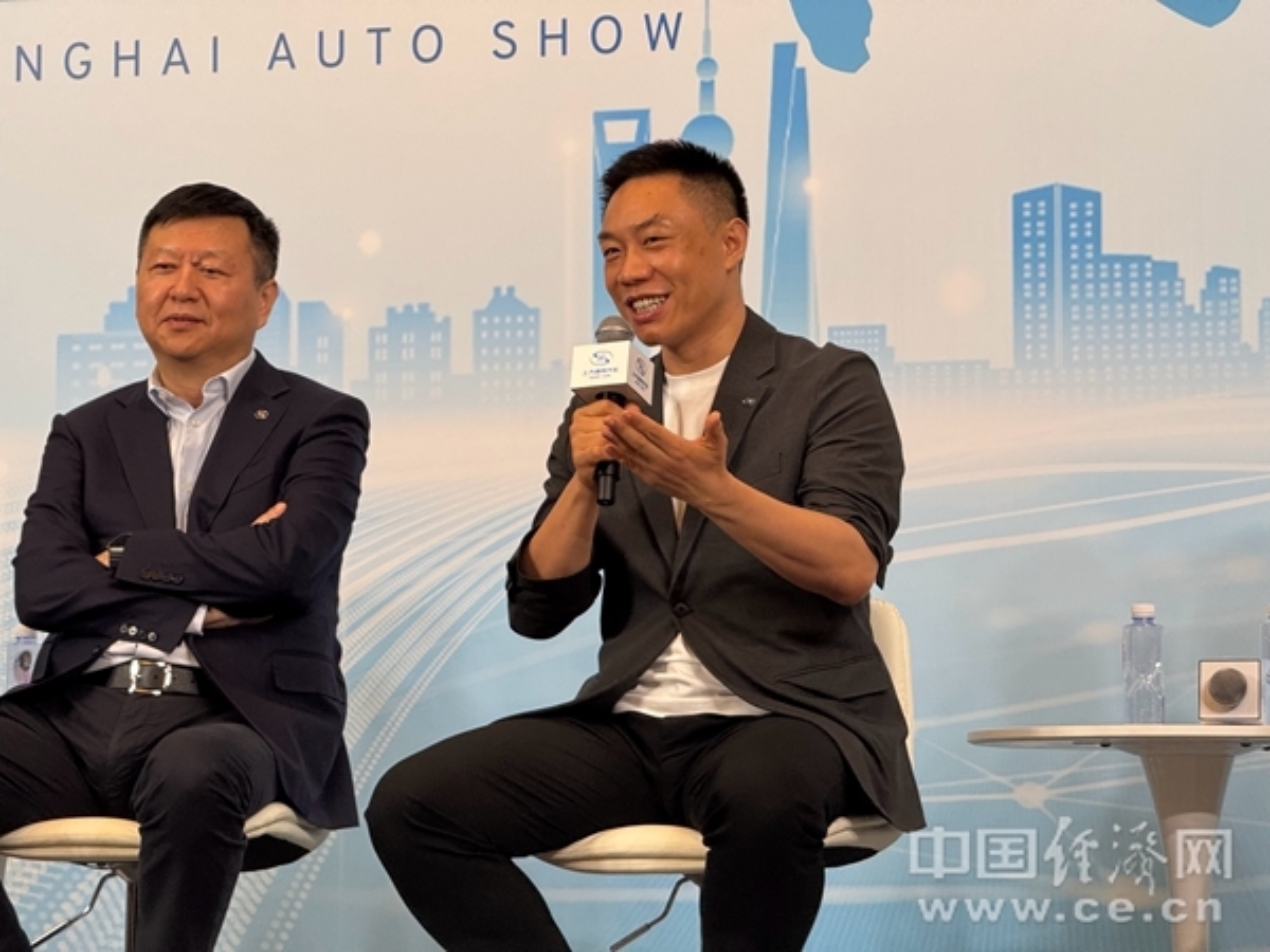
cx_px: 635
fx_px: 4403
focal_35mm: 120
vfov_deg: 12.3
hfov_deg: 16.4
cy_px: 476
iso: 160
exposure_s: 1/50
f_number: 2.8
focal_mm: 15.66
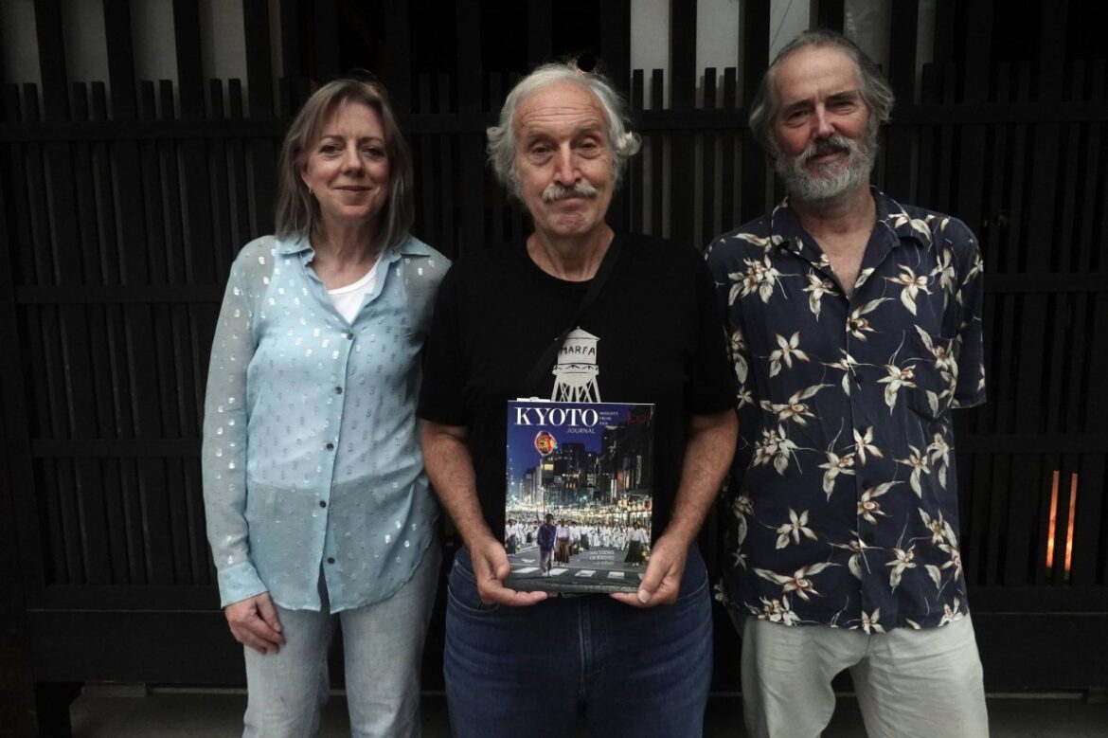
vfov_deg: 53.1
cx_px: 554
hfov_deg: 73.8
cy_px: 369
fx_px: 738
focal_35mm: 24
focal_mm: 9
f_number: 5
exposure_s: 1/640
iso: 1600
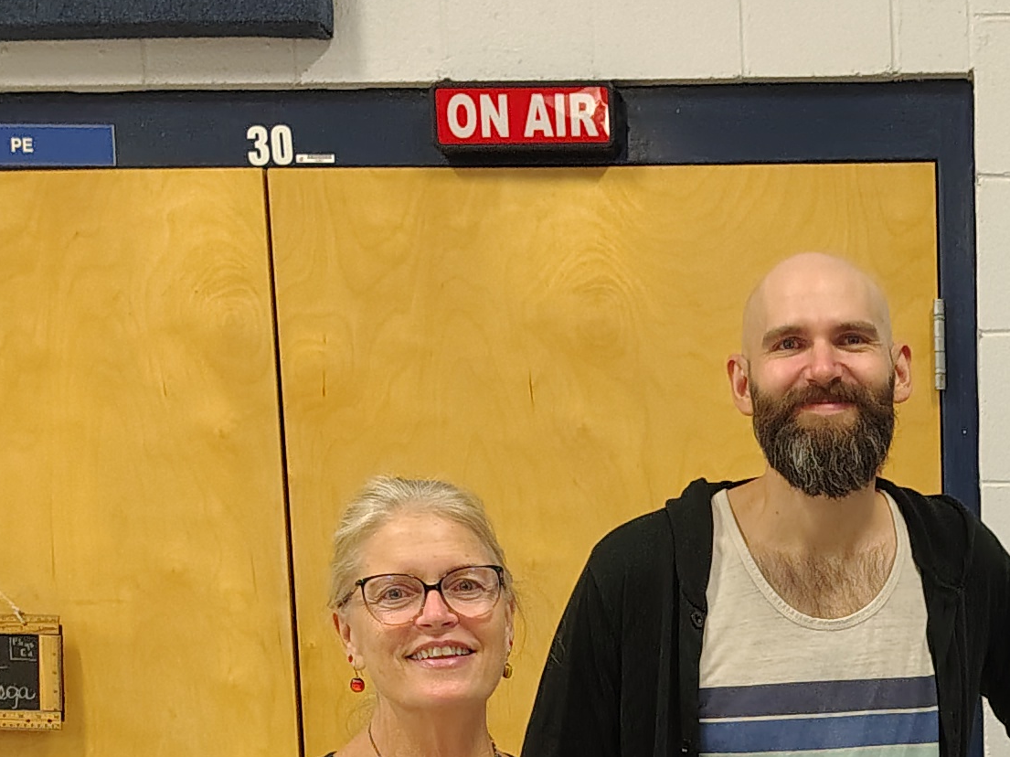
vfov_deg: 15.5
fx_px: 2596
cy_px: 1070
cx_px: 990
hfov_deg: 21.3
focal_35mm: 89
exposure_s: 1/120
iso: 1175
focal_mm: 5.56
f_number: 1.8
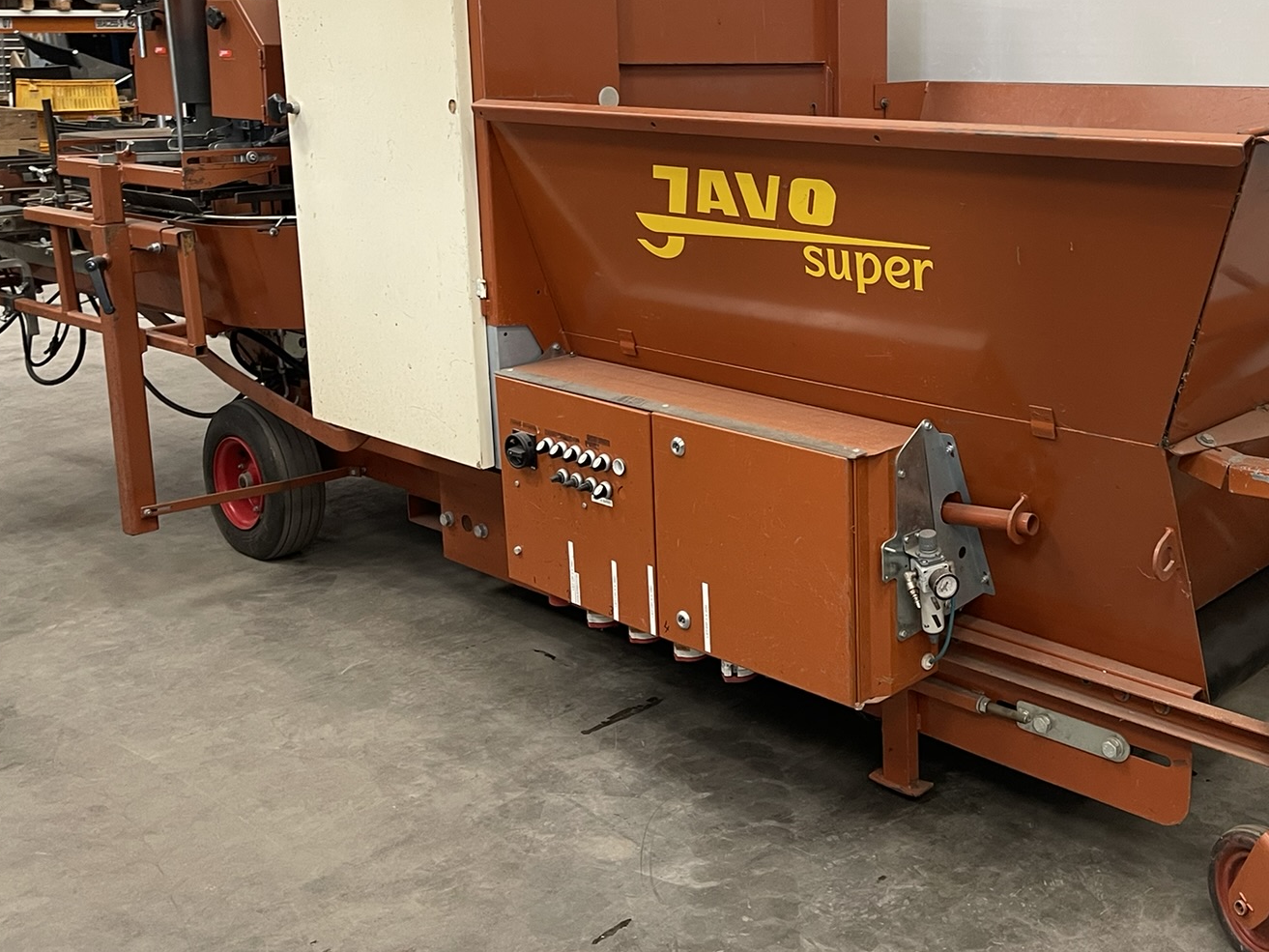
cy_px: 334
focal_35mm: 39
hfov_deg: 47.1
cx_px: 851
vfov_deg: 36.5
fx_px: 1430
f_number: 1.6
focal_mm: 5.1
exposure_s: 1/60
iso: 160
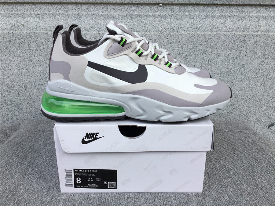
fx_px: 246
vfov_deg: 45.4
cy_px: 103
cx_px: 138
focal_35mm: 31
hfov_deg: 58.4
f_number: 2.4
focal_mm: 3.3
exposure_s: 1/466
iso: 25
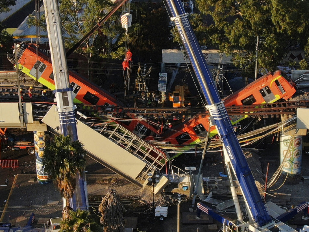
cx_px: 154
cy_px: 116
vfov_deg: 30.3
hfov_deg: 39.7
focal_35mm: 48
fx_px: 428
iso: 100
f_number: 3.8
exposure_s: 1/320
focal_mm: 8.6
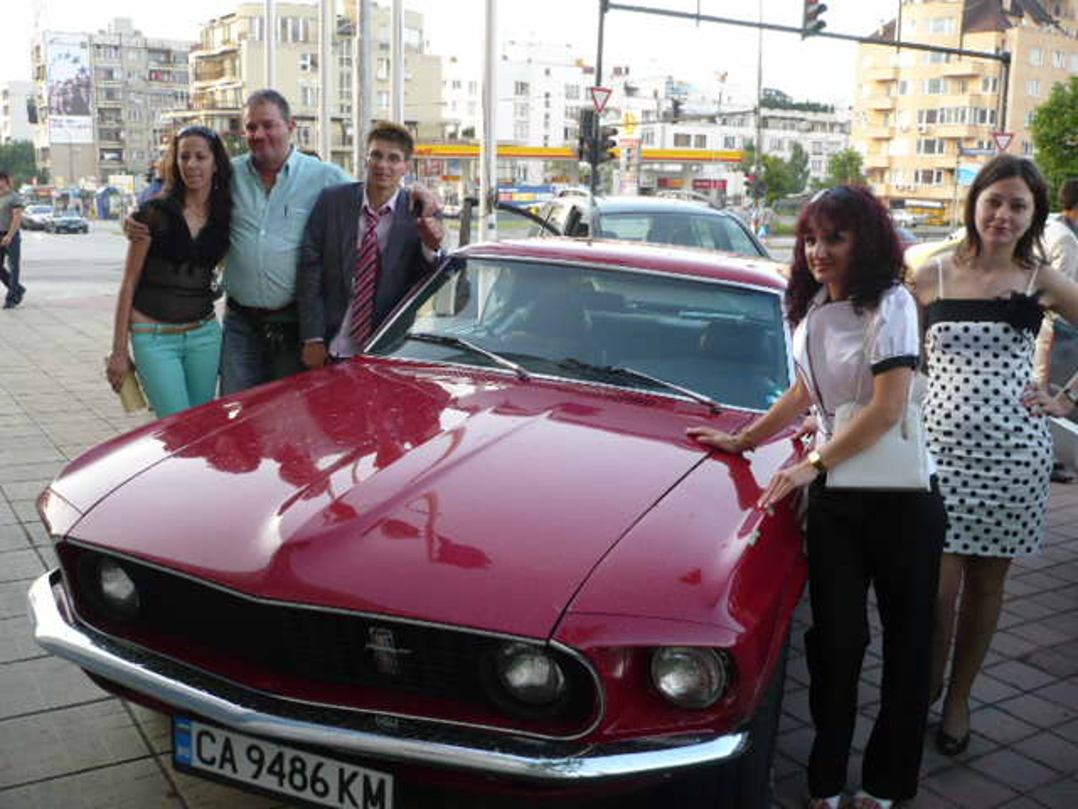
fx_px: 1090
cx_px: 539
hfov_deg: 52.6
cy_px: 404
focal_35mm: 35
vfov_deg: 40.7
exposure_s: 1/80
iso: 100
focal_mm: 5.8
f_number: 2.8
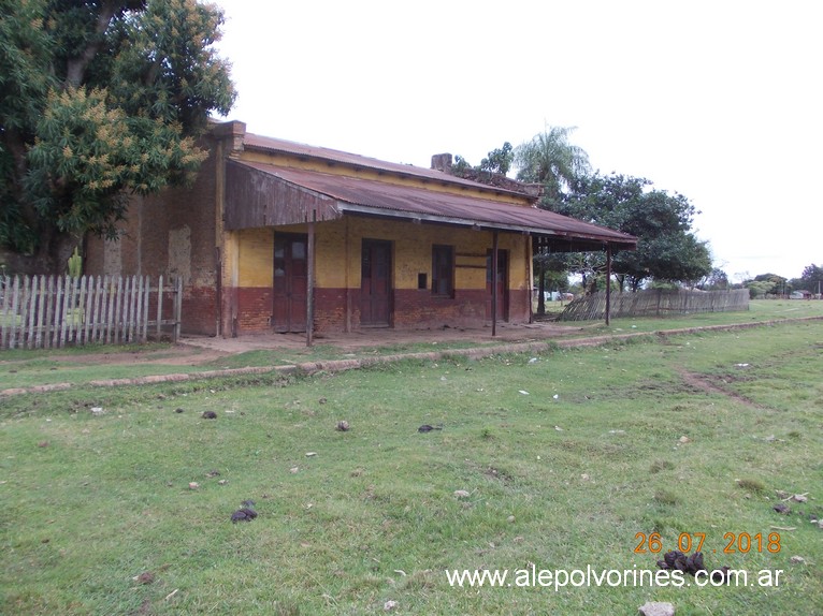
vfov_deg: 49.7
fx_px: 665
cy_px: 308
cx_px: 412
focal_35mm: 28
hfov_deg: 63.5
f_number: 2.7
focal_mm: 4
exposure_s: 1/320
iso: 80
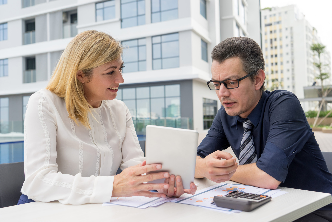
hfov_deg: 58.7
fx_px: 295
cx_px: 166
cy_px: 111
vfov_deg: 41.2
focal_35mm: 32
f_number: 4
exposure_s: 1/500
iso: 200
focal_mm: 32
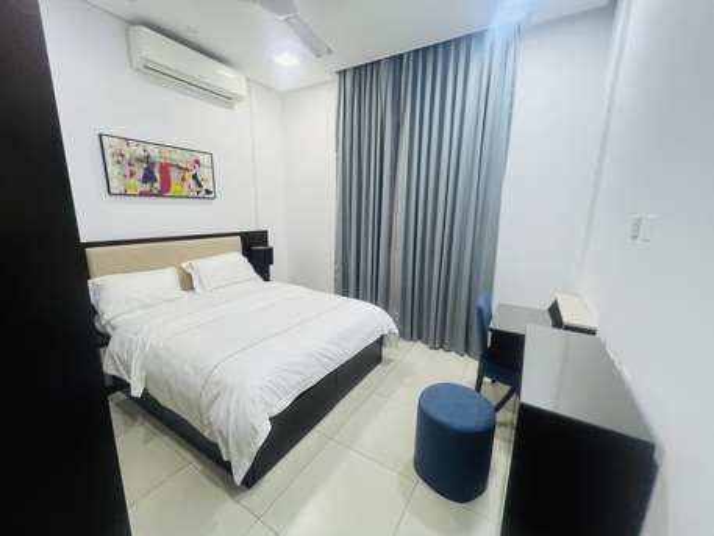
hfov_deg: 106.2
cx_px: 357
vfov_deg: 89.9
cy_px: 268
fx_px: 268
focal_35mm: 13
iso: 160
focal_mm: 1.57
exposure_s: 1/50
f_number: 1.8
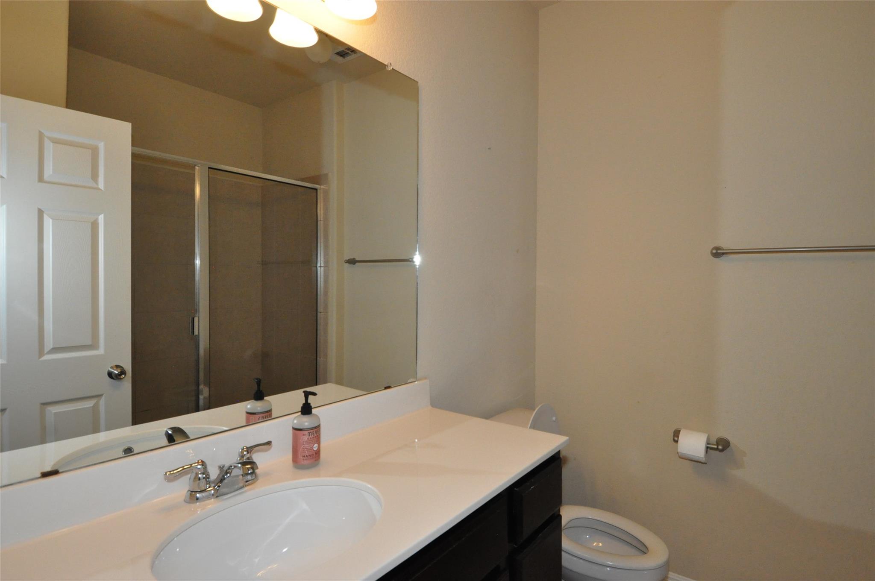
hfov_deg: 90.1
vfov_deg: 67.2
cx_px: 438
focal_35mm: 18
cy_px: 290
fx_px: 437
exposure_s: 1/200
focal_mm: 12
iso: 2000
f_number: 7.1
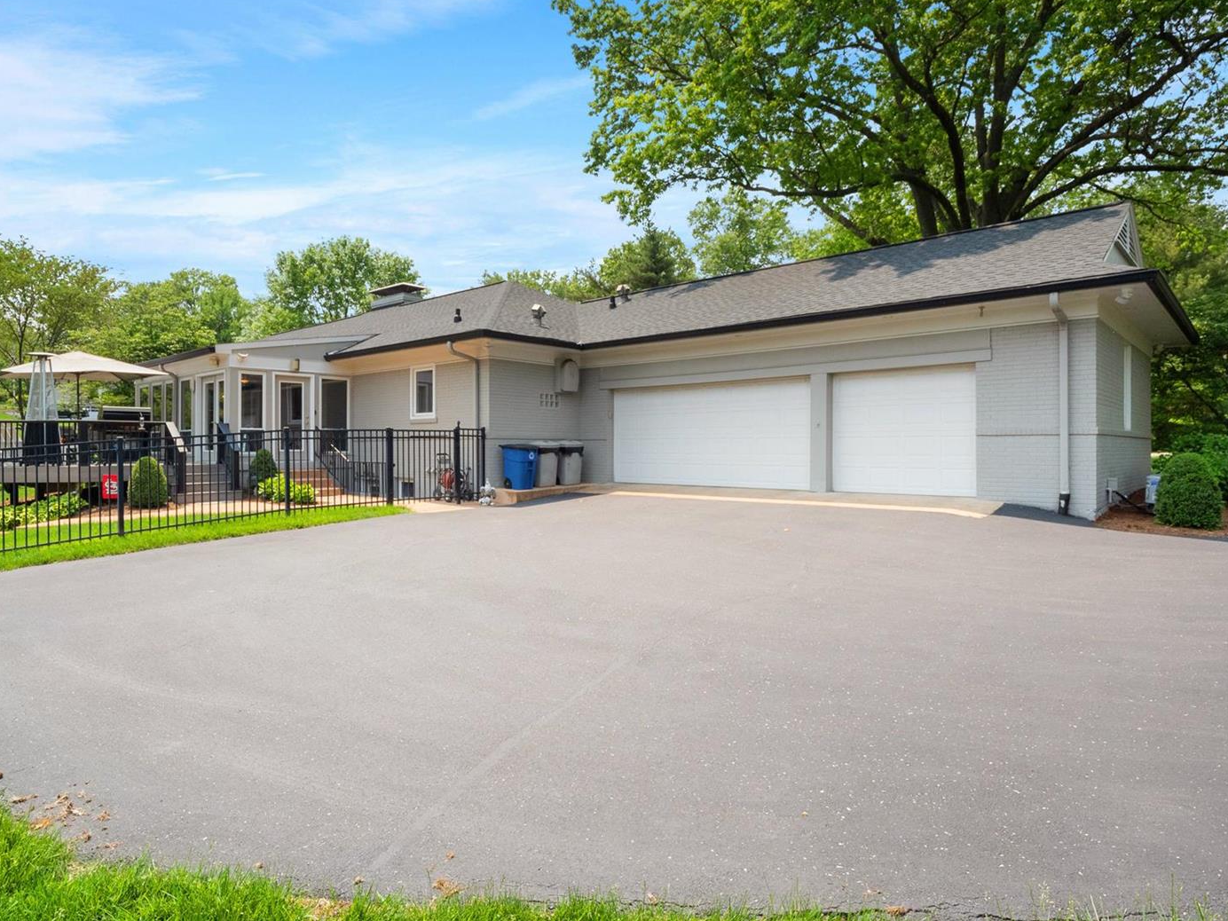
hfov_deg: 81.7
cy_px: 451
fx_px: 709
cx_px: 593
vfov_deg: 66.0
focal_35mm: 20
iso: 400
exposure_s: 1/500
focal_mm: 9
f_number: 8
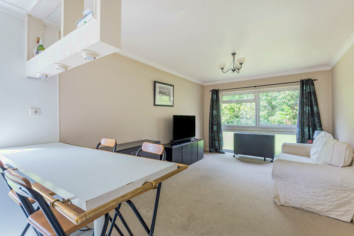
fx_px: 167
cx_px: 177
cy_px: 118
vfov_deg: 70.5
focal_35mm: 17
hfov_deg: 93.2
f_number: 8
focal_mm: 17
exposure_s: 1/30
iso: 250
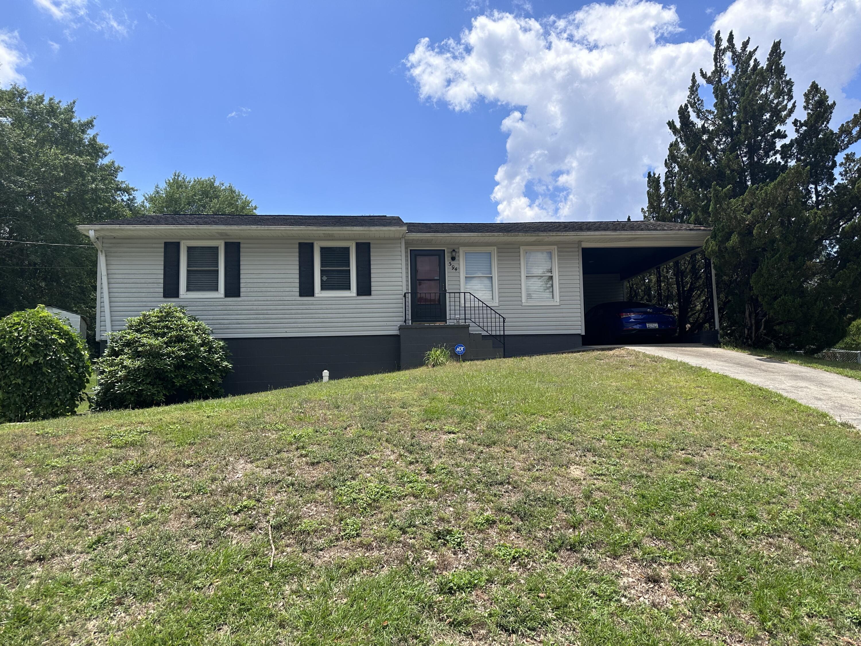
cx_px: 430
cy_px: 323
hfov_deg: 71.6
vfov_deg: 56.8
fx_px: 597
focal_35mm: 24
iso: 80
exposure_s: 1/5525
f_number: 1.78
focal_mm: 6.86
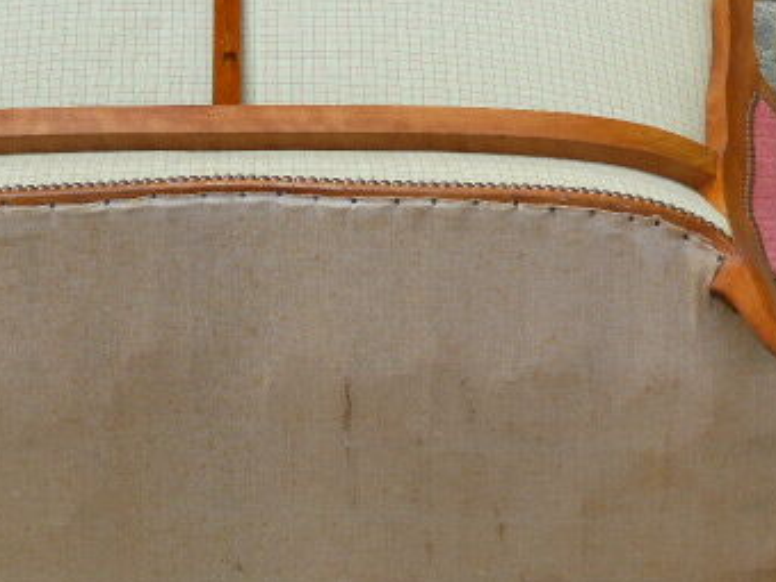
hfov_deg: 17.7
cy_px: 340
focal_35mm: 111
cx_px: 242
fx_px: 2488
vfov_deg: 13.3
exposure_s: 1/250
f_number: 4
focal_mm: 10.5
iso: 100
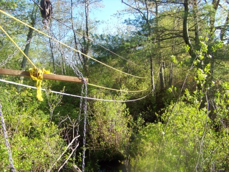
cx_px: 114
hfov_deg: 51.3
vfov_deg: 39.7
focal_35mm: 36
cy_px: 86
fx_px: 238
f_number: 2.8
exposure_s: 1/250
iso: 65
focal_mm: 5.85
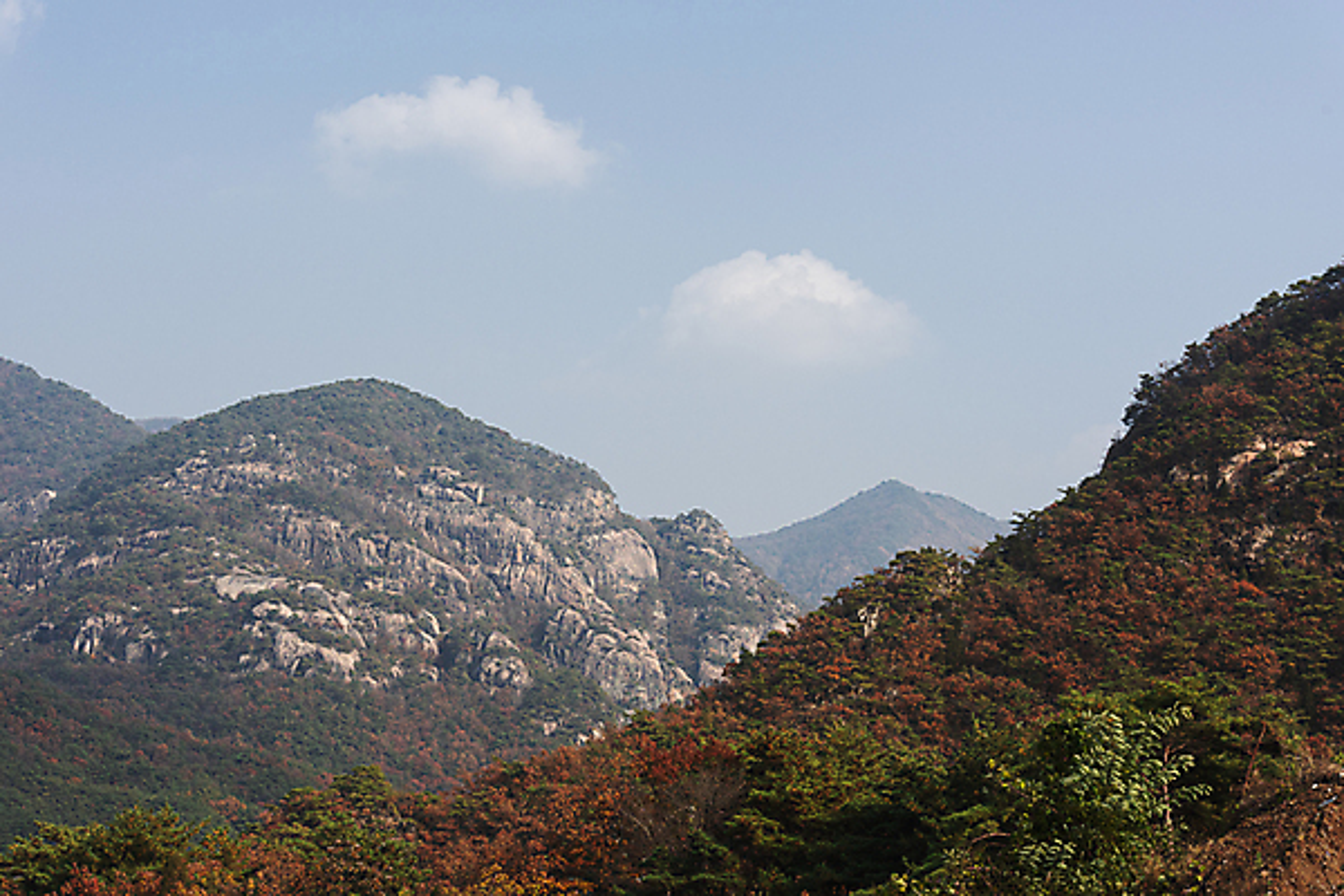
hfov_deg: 27.0
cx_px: 672
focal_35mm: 75
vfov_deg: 18.2
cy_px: 448
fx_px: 2800
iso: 200
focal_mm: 75
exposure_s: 1/640
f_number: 8
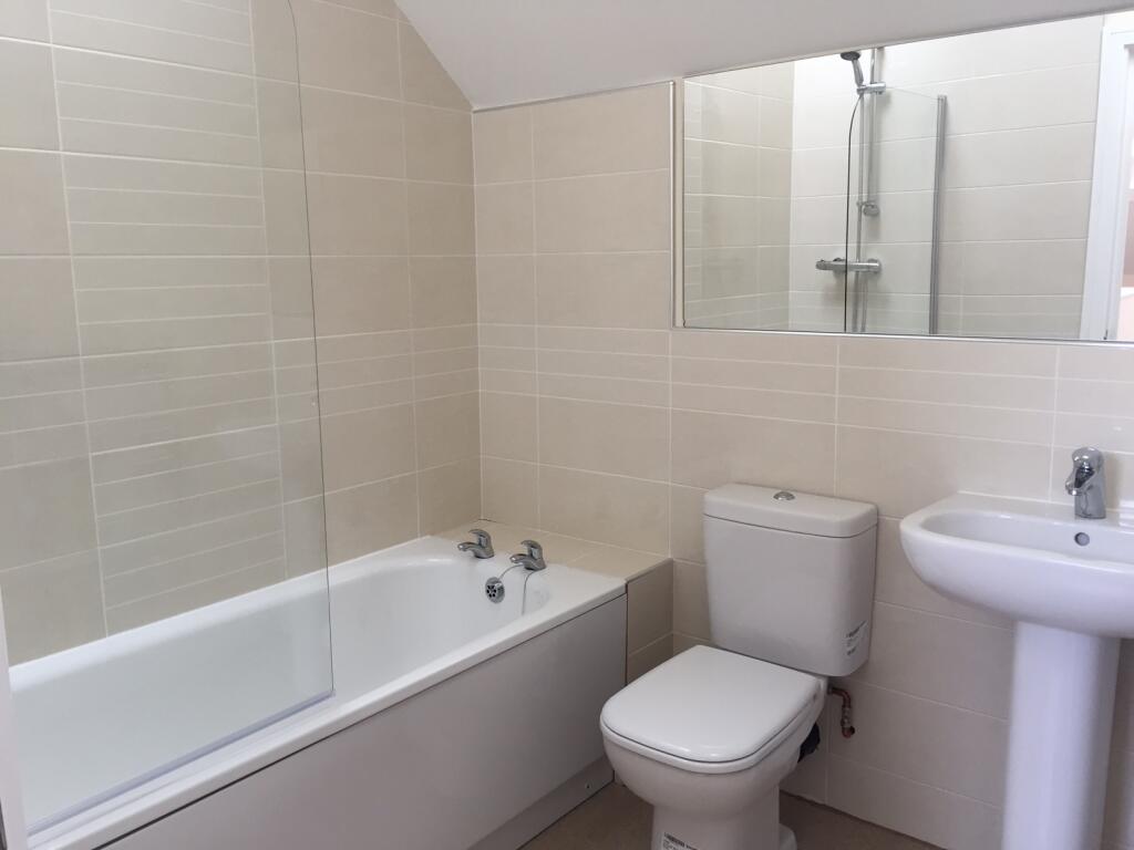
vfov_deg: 48.2
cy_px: 425
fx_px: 950
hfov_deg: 61.7
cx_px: 567
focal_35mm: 29
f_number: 2.2
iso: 32
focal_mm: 4.15
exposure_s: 1/40
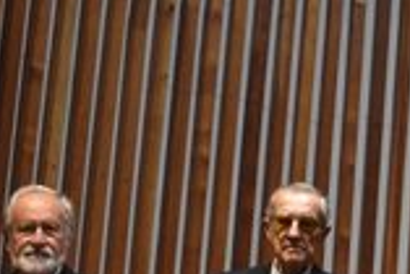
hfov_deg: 12.8
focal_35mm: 145
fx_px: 1653
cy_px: 200
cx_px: 739
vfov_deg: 9.5
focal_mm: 20
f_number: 4
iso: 2500
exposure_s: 1/60
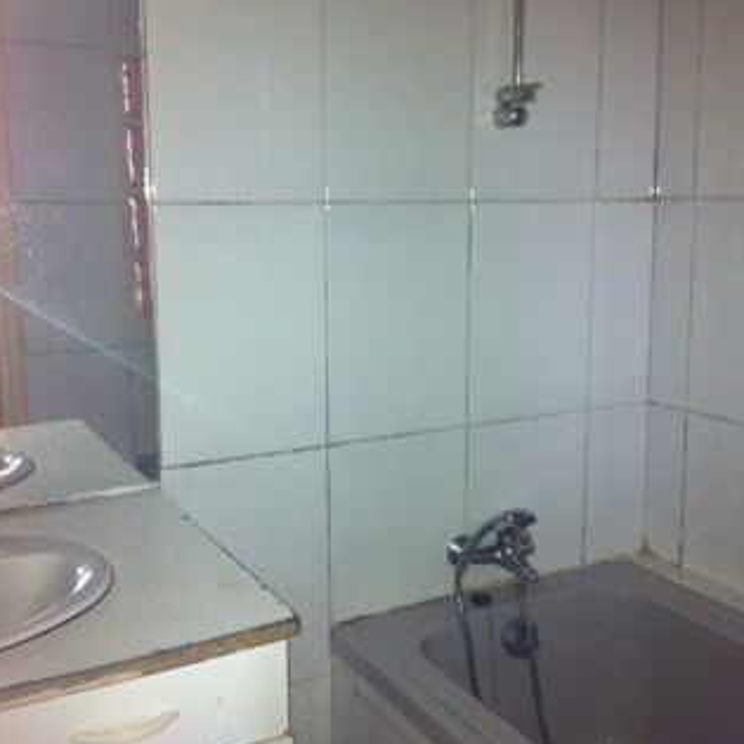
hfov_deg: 40.0
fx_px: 1021
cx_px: 368
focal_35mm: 42
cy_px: 352
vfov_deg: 40.0
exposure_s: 1/15
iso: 250
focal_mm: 3.85
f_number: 2.8
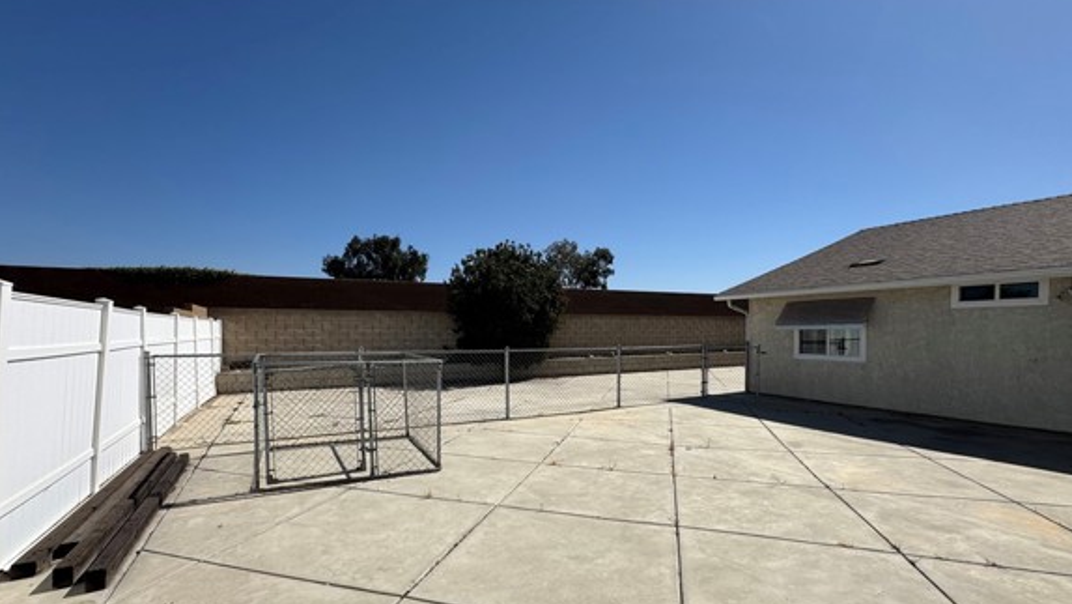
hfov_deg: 95.9
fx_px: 483
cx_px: 549
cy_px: 346
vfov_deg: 63.6
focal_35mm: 17
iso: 50
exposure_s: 1/3906
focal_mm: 2.22
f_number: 2.2
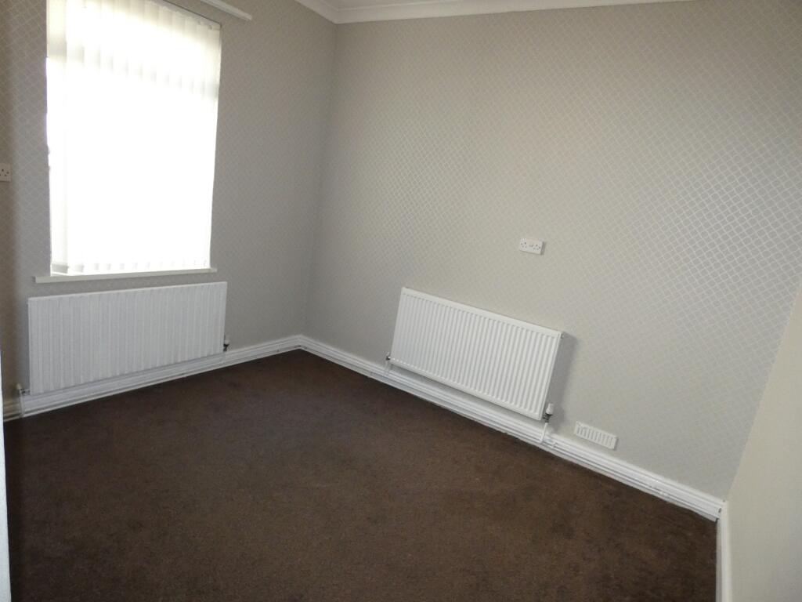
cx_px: 401
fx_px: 463
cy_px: 301
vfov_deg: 66.0
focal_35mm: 20
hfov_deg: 81.7
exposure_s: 1/125
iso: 500
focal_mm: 3.6
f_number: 2.8
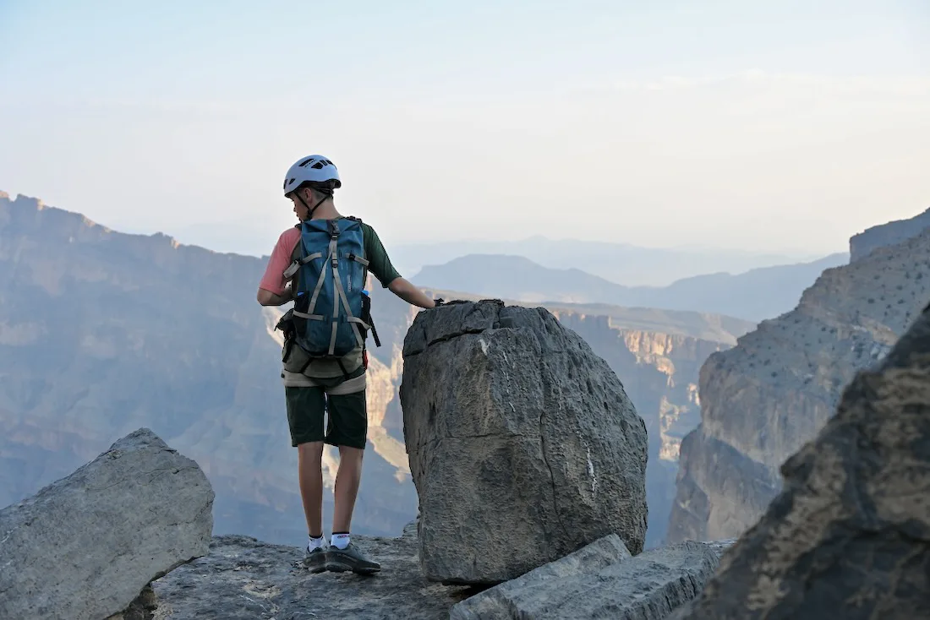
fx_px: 1421
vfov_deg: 24.6
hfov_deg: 36.2
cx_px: 465
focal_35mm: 55
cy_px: 310
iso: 100
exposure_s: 1/125
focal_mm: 55
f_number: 5.6
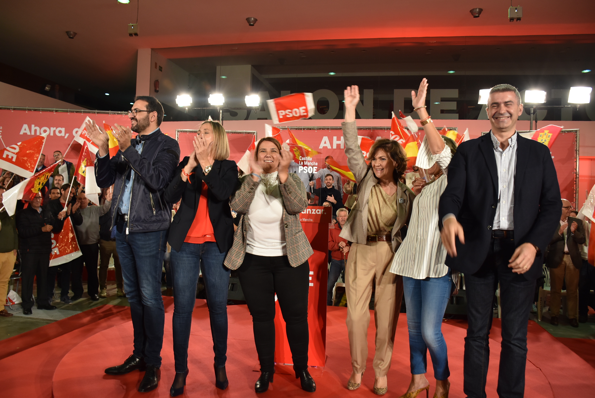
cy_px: 199
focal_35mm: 27
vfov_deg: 48.0
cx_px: 298
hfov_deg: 67.3
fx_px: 447
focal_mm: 18
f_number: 5
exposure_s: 1/100
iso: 400
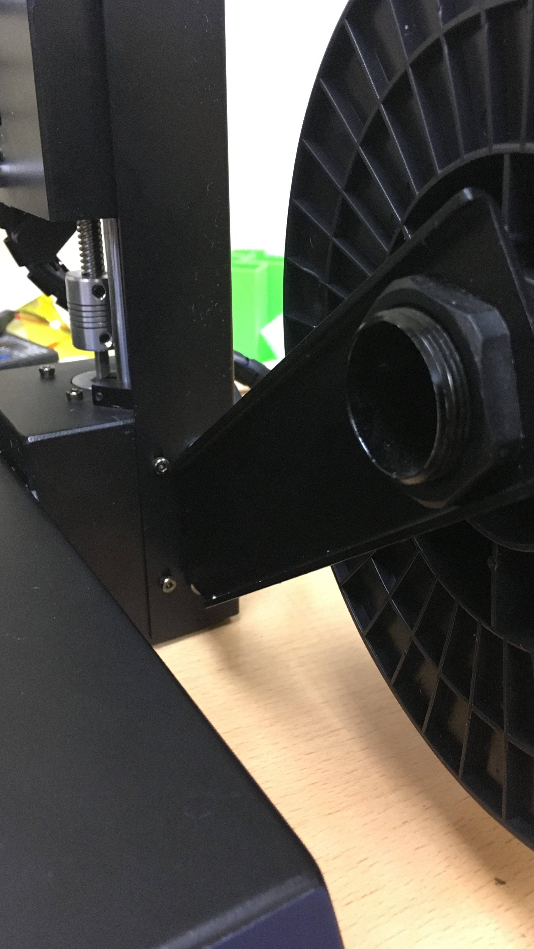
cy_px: 477
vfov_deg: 61.0
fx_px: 806
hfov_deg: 36.6
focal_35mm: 32
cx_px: 317
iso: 200
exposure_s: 1/33
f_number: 2.2
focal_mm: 4.15
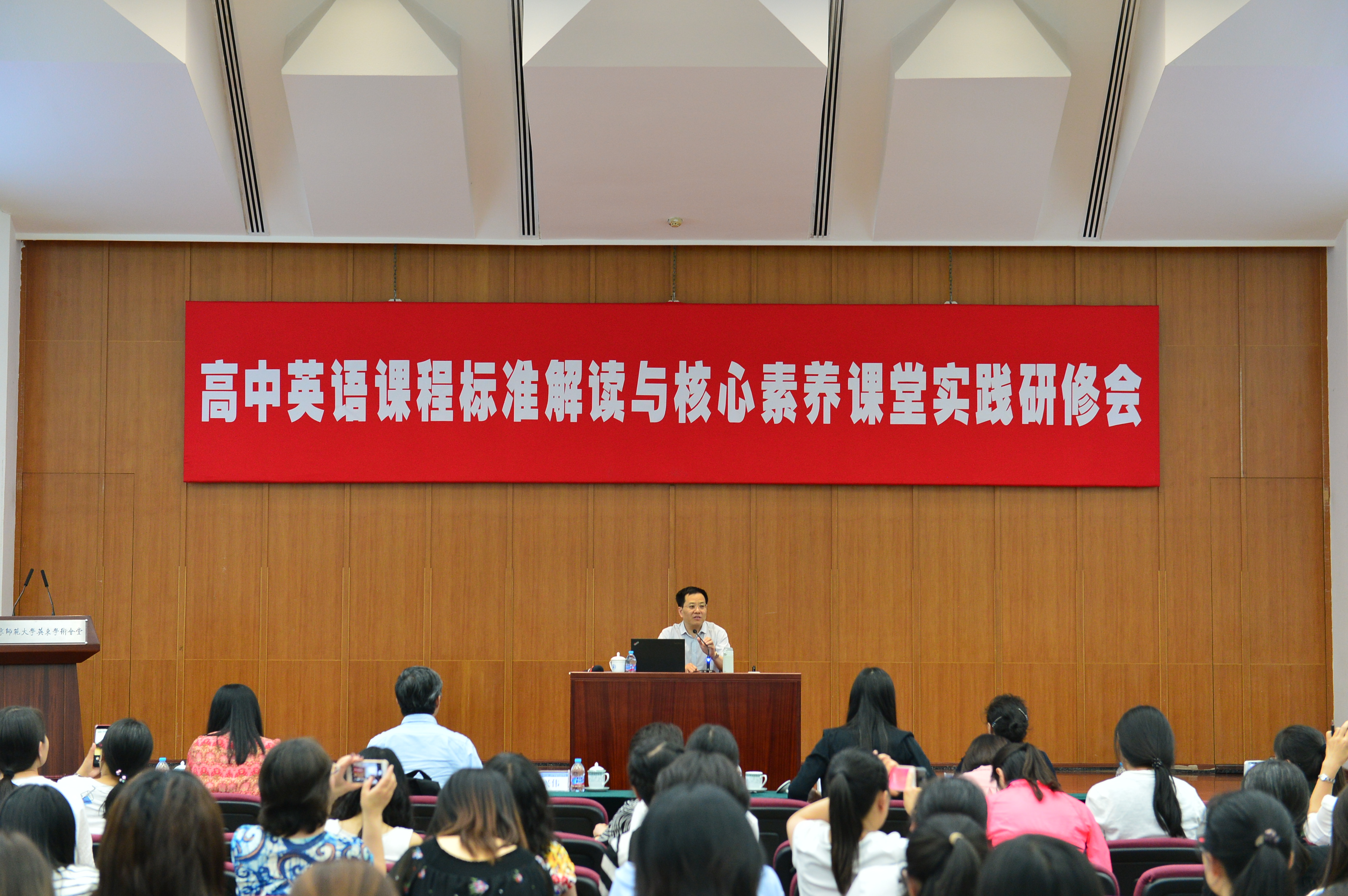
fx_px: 2618
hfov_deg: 28.9
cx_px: 674
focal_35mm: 70
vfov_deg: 19.4
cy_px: 448
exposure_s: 1/60
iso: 1600
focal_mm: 70
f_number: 4.5
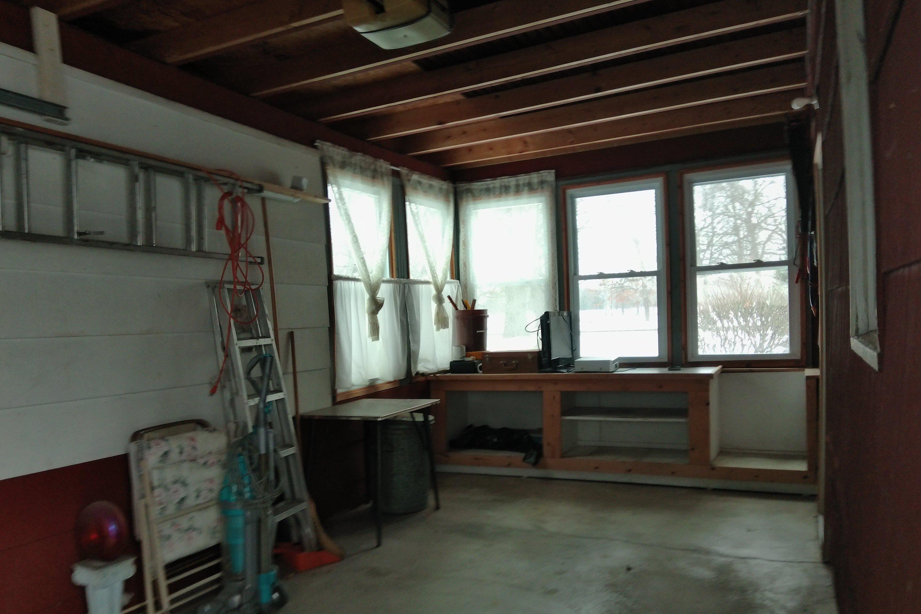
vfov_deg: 46.3
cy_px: 348
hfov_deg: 65.5
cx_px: 454
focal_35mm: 28
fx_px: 716
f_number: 2
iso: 156
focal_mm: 3
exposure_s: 1/100
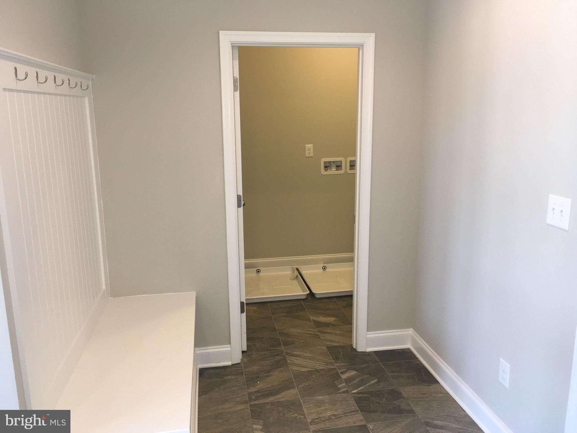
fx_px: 483
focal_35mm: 29
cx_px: 288
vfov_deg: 48.2
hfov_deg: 61.7
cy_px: 216
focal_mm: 4.15
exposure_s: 1/30
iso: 50
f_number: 2.2
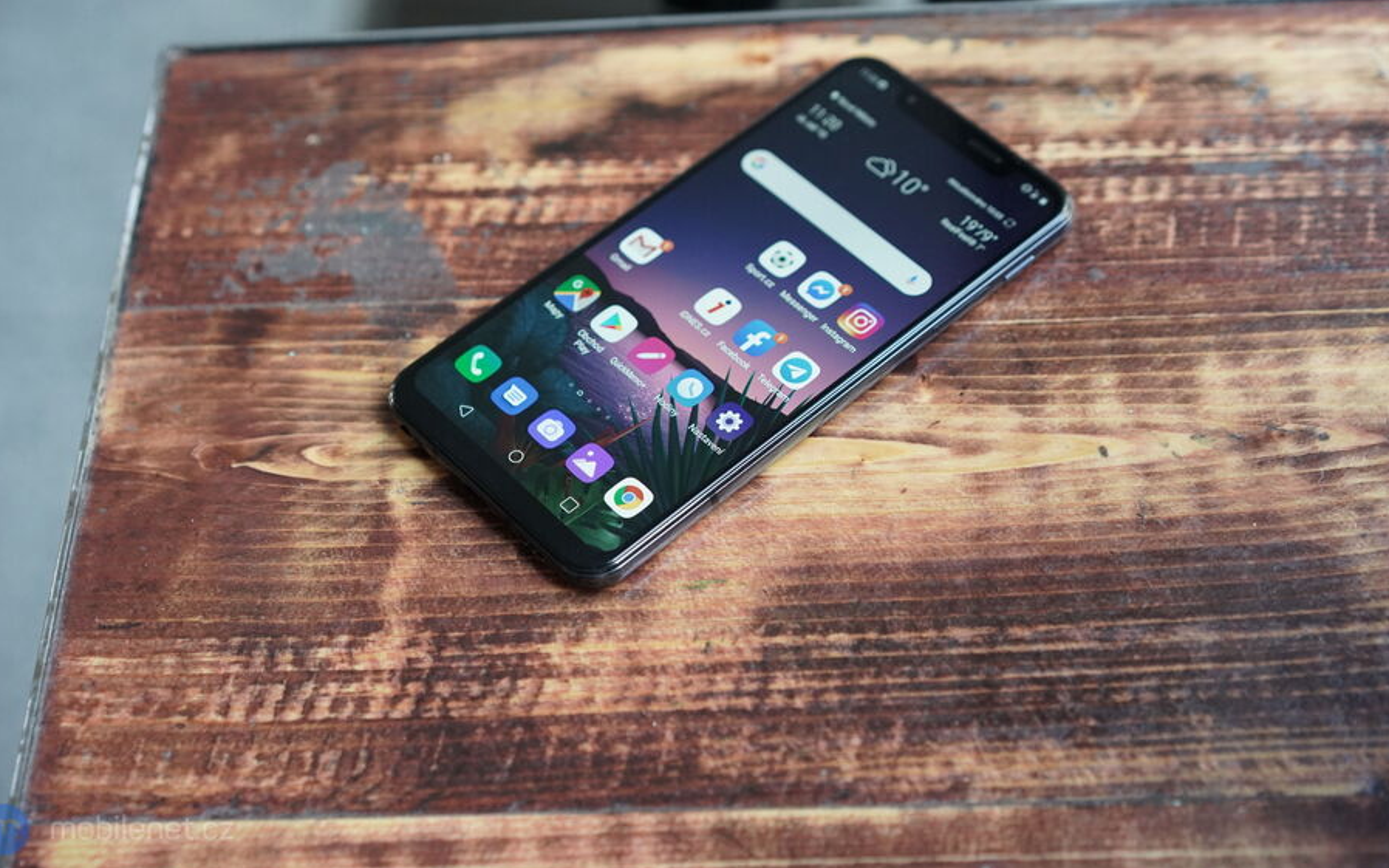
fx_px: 2271
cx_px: 701
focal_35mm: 60
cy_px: 381
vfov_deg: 21.6
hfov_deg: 34.0
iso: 4000
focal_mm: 55
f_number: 3.5
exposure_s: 1/800
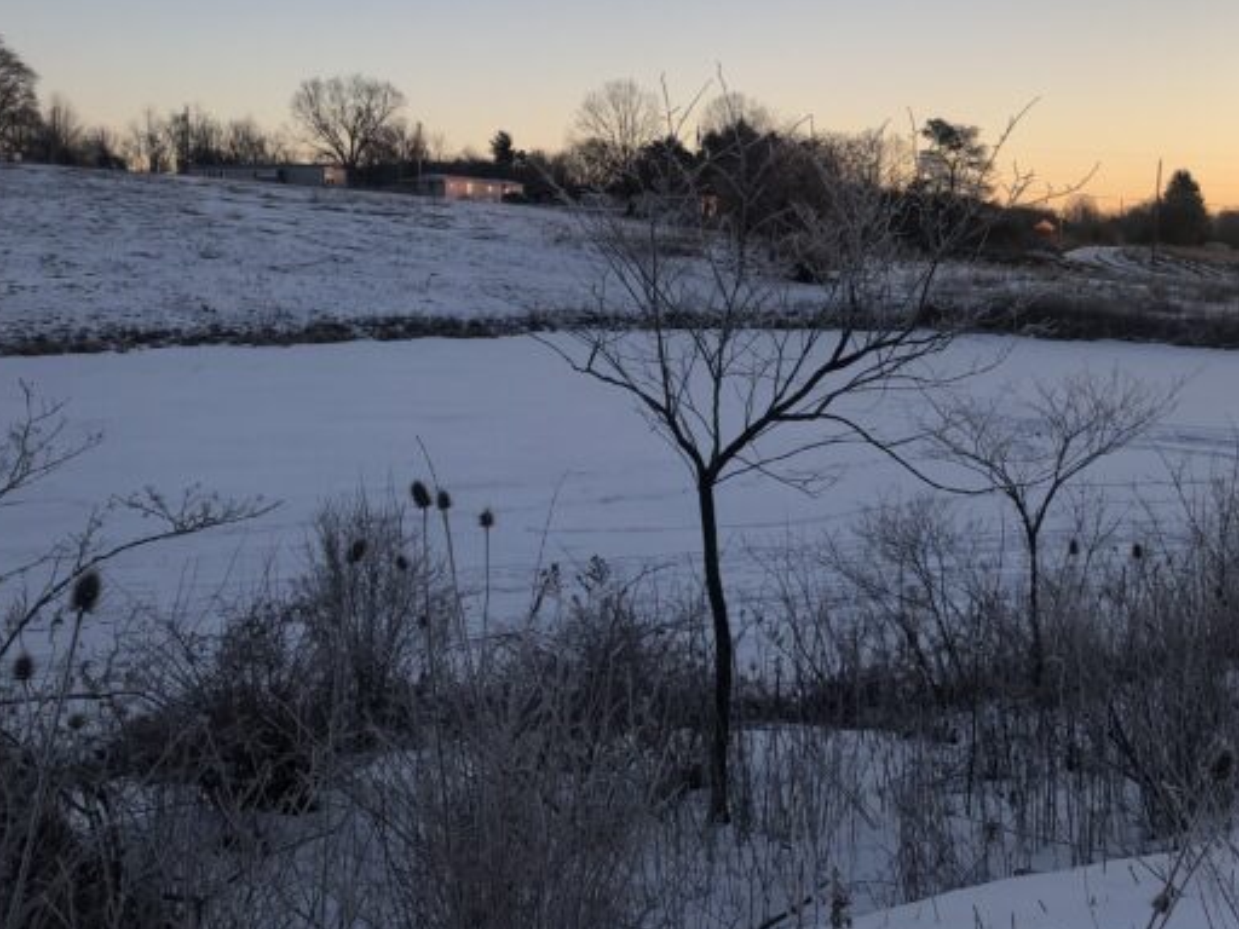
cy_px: 339
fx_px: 1503
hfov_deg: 43.9
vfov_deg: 34.1
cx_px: 857
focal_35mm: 42
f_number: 1.8
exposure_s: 1/282
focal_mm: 4
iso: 20
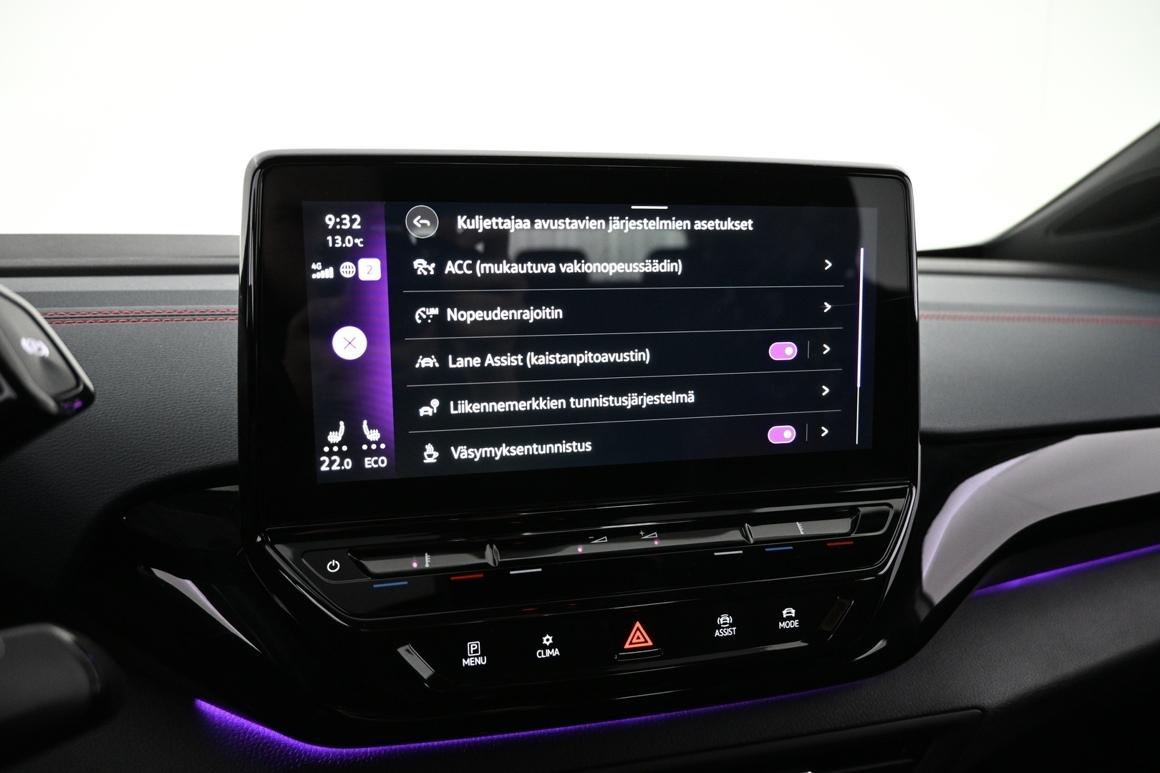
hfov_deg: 73.7
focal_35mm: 24
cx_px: 580
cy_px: 386
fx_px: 773
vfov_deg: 53.1
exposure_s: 1/40
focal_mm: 16
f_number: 3.5
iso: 1600
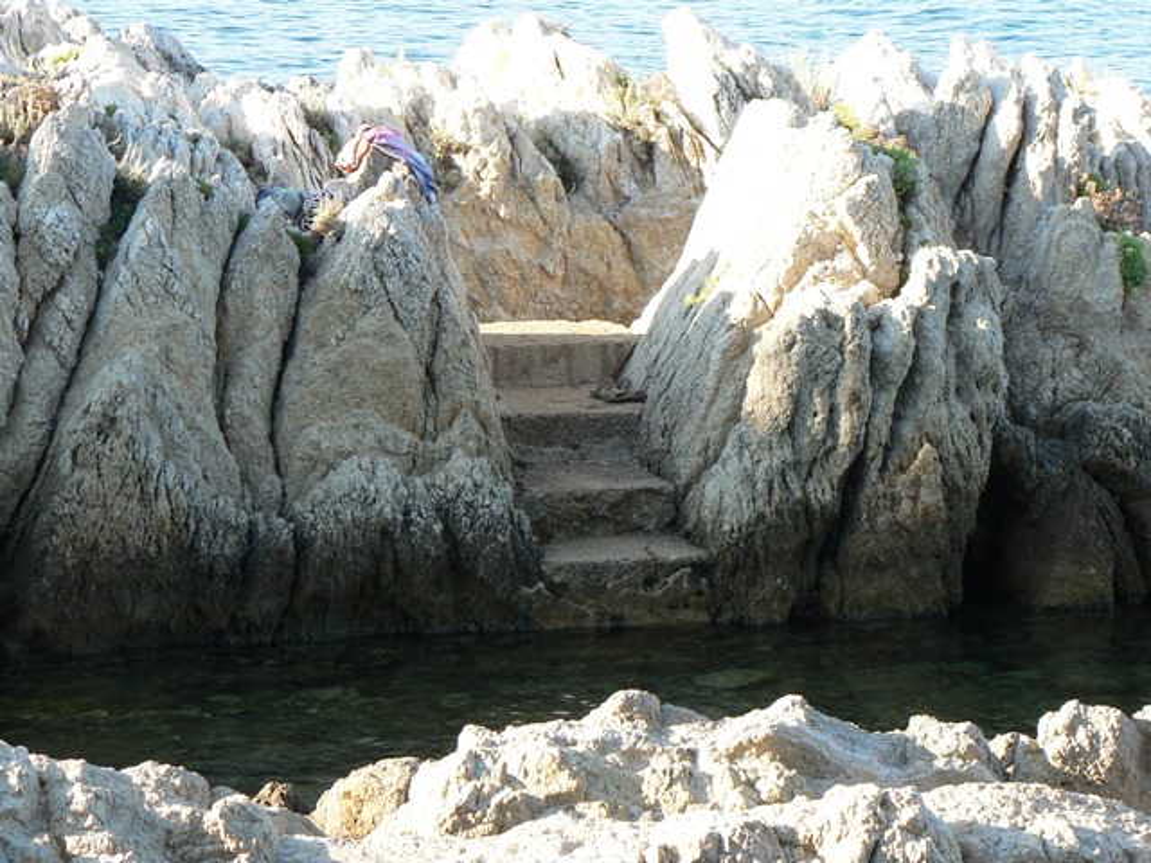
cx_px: 576
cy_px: 432
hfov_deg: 12.7
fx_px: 5187
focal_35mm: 156
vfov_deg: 9.5
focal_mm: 26.8
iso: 64
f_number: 4
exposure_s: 1/100
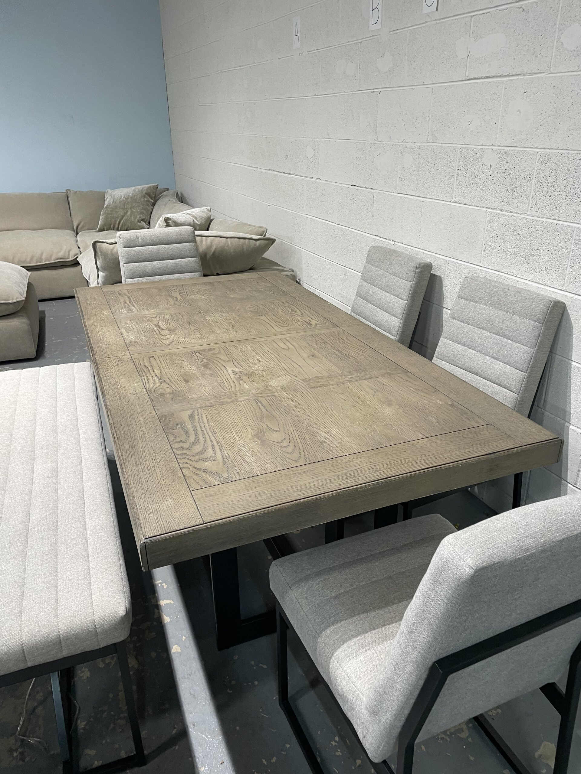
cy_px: 387
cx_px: 290
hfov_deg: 53.1
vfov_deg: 67.3
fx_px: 582
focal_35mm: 26
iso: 100
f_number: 1.6
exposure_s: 1/60
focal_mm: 4.2
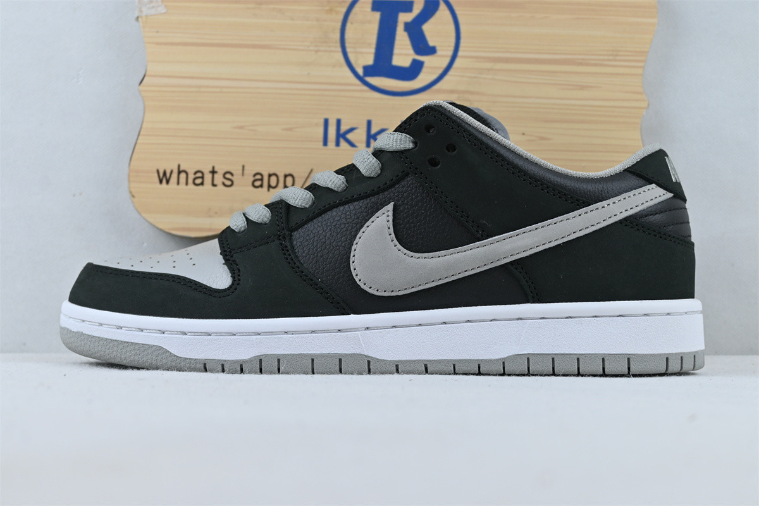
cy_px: 253
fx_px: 1107
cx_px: 380
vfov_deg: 25.8
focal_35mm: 52
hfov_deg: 37.9
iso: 100
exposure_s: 1/60
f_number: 5.3
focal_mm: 35
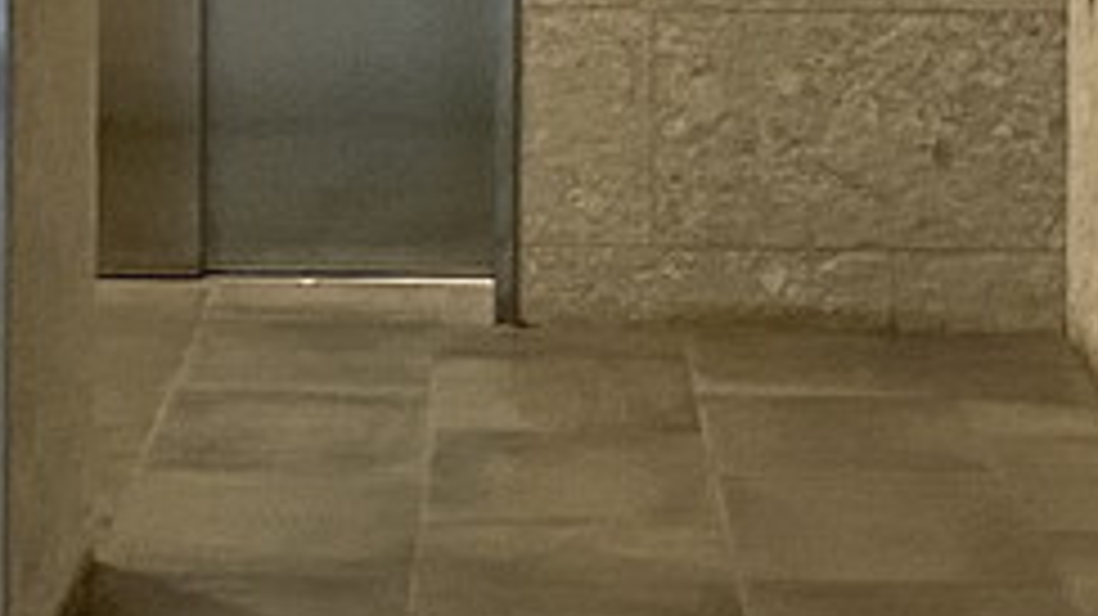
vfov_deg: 6.4
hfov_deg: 11.5
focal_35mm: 187
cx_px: 362
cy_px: -270
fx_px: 5442
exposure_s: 1/60
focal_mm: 4.25
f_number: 1.8
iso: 320
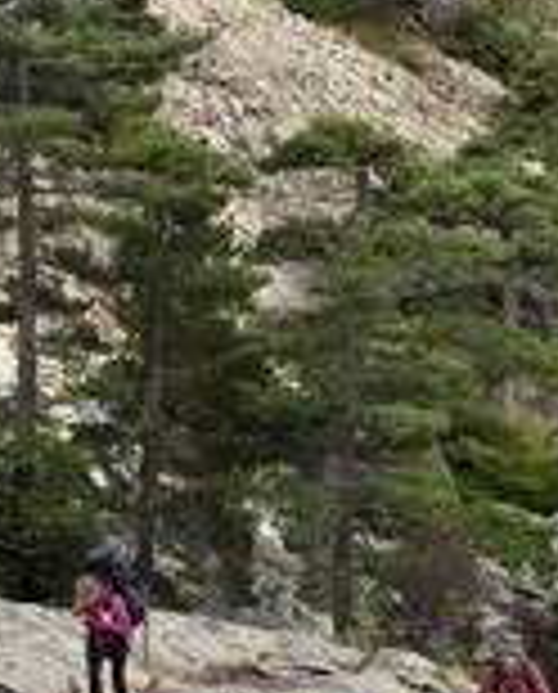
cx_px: 81
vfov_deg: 19.6
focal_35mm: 97
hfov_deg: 15.8
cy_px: 526
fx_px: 1995
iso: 400
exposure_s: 1/125
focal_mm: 38
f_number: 8
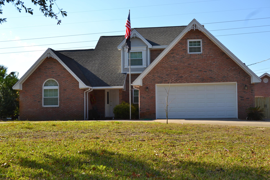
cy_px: 90
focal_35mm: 48
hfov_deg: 41.1
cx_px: 135
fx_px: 360
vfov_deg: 28.1
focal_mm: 32
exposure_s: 1/200
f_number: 8
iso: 100
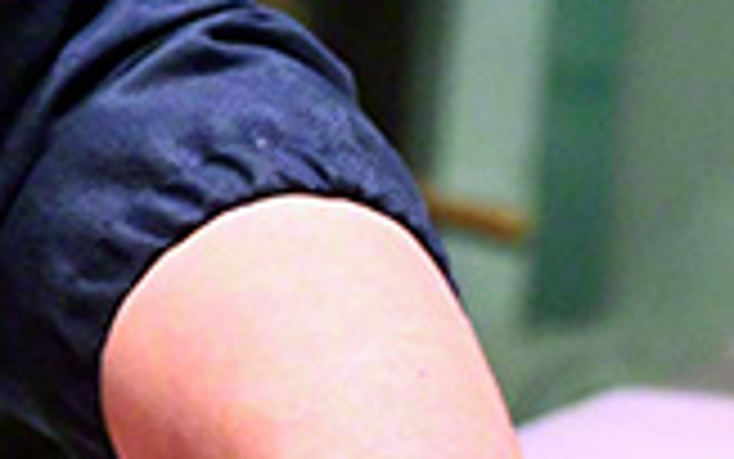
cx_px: -1382
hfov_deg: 6.8
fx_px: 5603
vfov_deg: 4.7
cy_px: 196
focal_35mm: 280
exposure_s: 1/400
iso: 2000
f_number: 4
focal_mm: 35
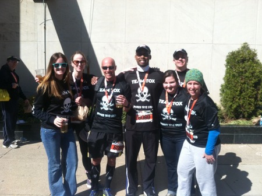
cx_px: 131
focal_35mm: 35
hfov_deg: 52.7
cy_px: 98
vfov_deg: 40.6
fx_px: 264
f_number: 2.8
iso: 80
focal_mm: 3.85
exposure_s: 1/1111
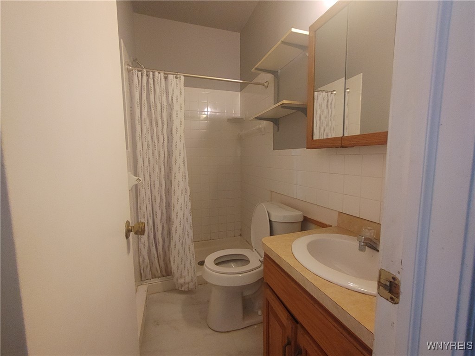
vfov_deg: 81.7
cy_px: 178
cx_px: 238
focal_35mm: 15
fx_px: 206
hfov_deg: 98.2
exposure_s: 1/24
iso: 350
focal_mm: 1.6
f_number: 2.2
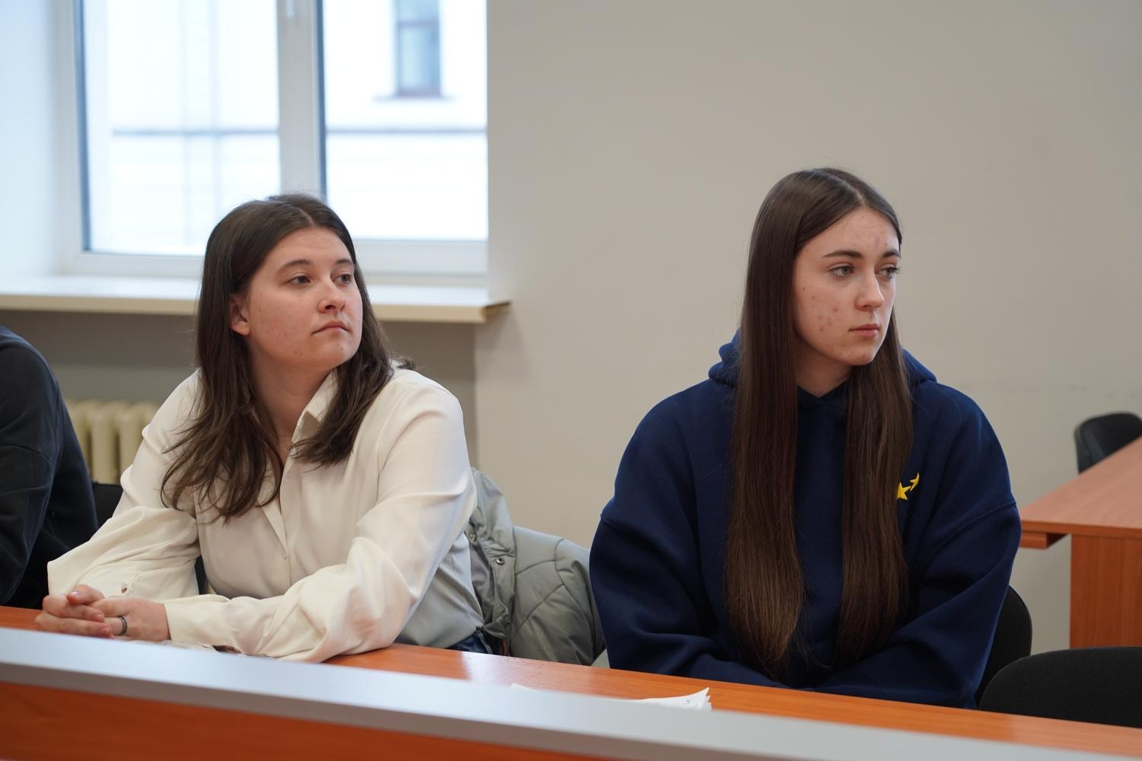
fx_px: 2347
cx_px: 571
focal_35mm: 74
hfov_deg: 27.3
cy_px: 380
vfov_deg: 18.4
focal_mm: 74
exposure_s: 1/160
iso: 1000
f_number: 4
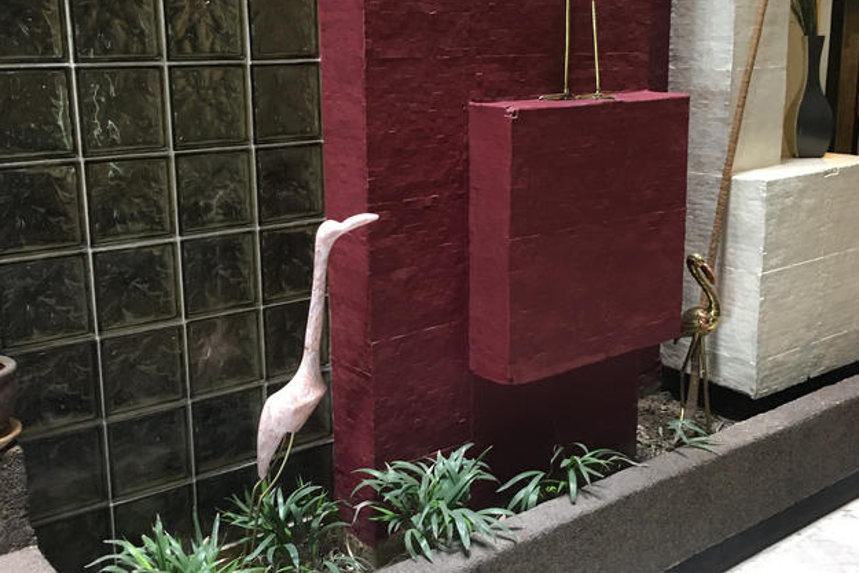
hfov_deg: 47.4
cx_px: 437
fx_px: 978
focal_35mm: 41
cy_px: 235
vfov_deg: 32.6
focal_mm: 4.15
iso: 160
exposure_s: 1/30
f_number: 2.2
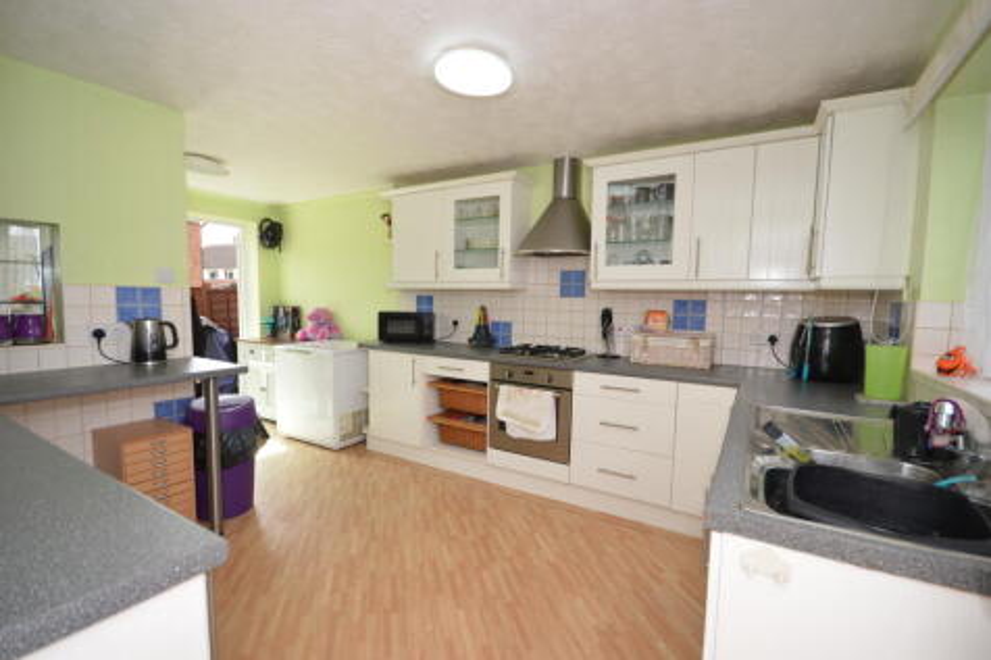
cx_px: 496
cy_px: 330
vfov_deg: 77.3
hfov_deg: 100.4
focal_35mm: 15
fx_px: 413
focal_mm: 10
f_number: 5.6
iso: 180
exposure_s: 1/125
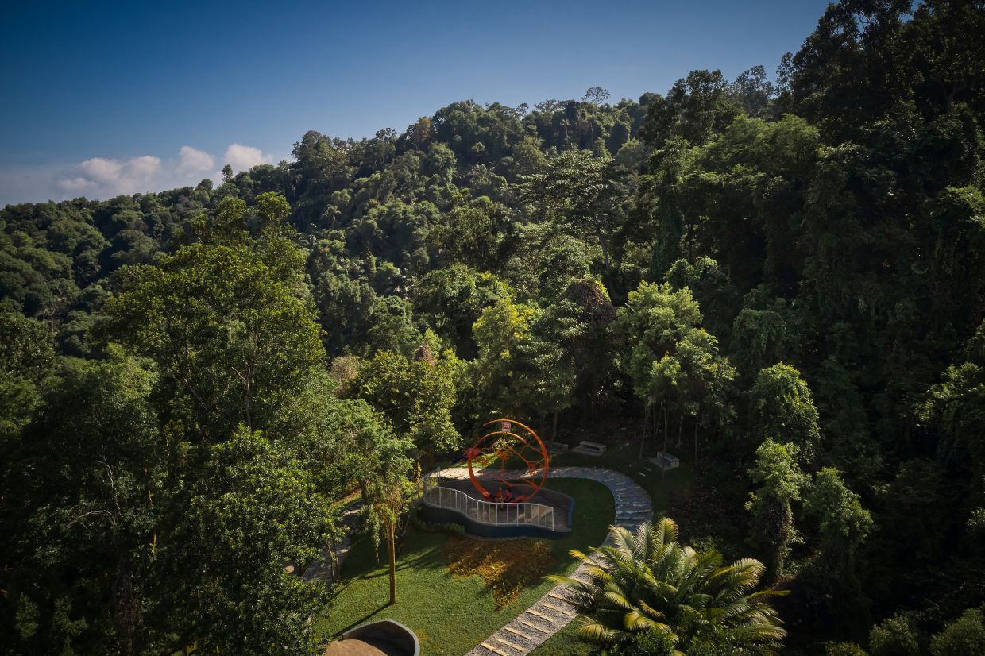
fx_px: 766
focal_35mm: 28
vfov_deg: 46.4
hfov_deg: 65.5
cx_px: 492
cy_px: 328
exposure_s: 1/800
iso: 100
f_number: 5.6
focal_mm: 10.26
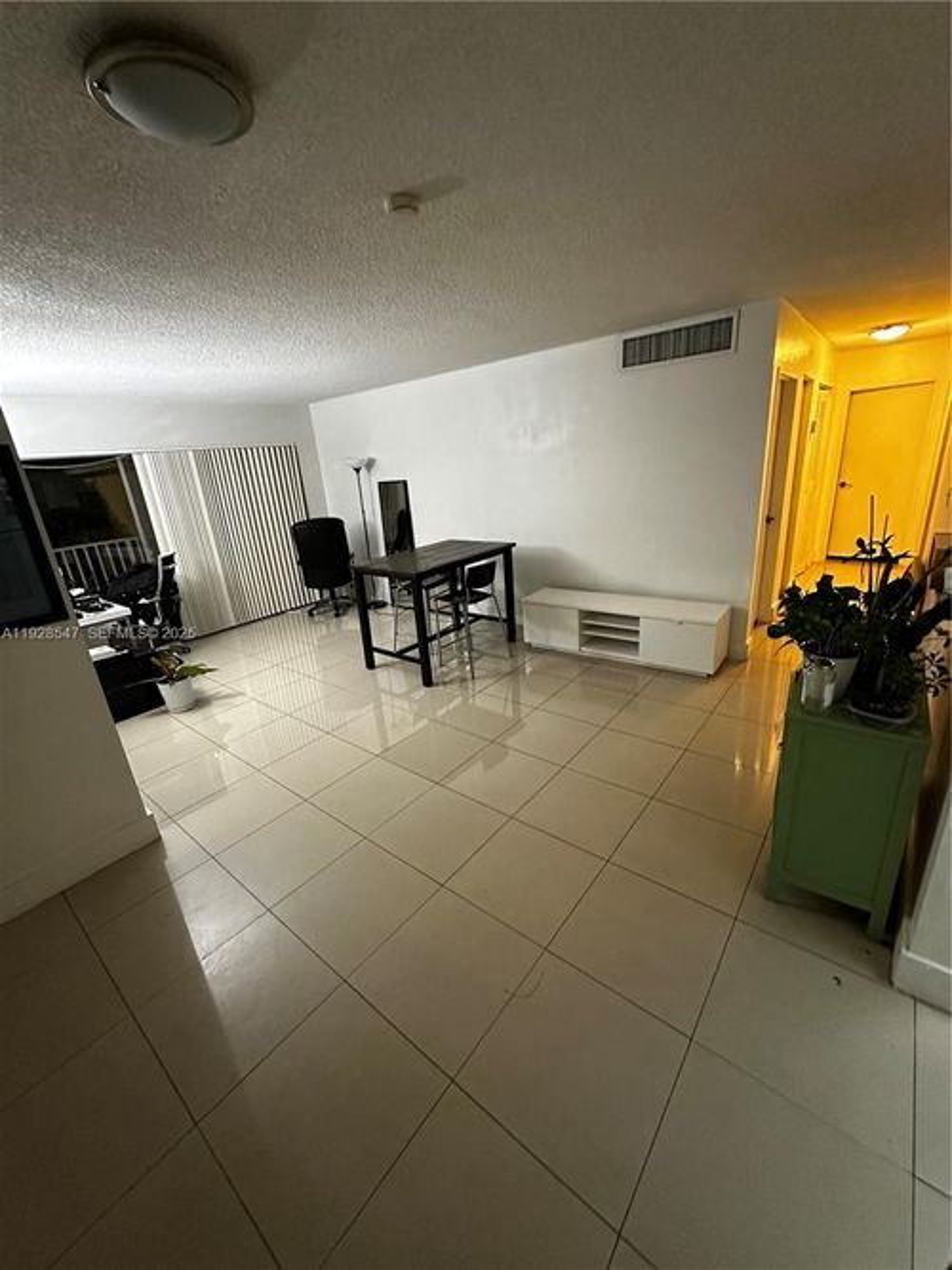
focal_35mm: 14
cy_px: 635
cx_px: 476
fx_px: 514
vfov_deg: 102.1
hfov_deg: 85.7
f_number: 2.2
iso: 1000
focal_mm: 2.22
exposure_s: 1/60
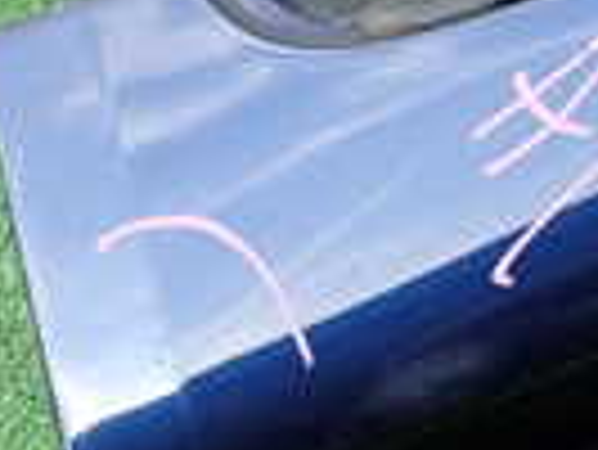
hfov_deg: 15.0
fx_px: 1954
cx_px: 1088
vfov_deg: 12.9
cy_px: -32
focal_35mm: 113
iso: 100
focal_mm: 4.5
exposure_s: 1/250
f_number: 2.8
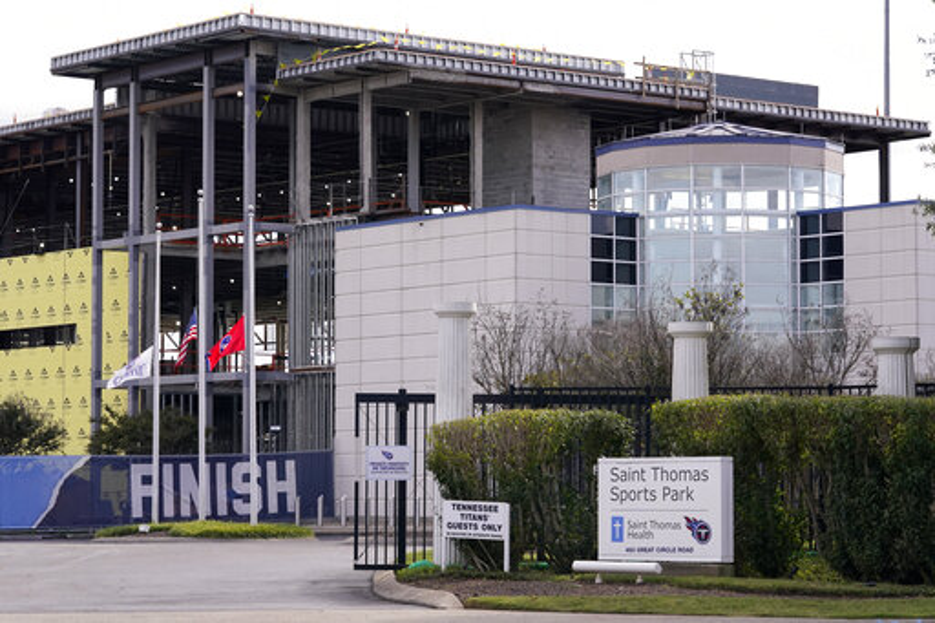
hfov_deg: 20.4
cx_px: 468
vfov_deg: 13.7
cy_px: 312
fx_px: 2596
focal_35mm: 100
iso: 1250
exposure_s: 1/1000
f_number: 9
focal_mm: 100
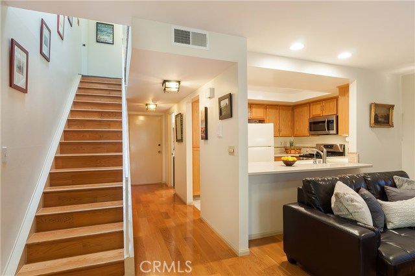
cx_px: 208
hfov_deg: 85.5
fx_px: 225
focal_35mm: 20
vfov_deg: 63.1
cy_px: 138
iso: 200
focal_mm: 13
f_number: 13
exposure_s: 1/1.67
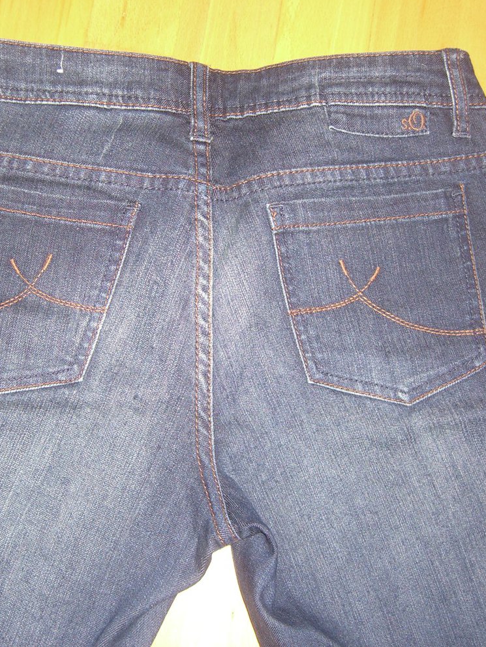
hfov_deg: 28.4
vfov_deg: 37.5
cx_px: 174
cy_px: 322
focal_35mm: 51
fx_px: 954
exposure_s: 1/60
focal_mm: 7.9
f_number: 2.8
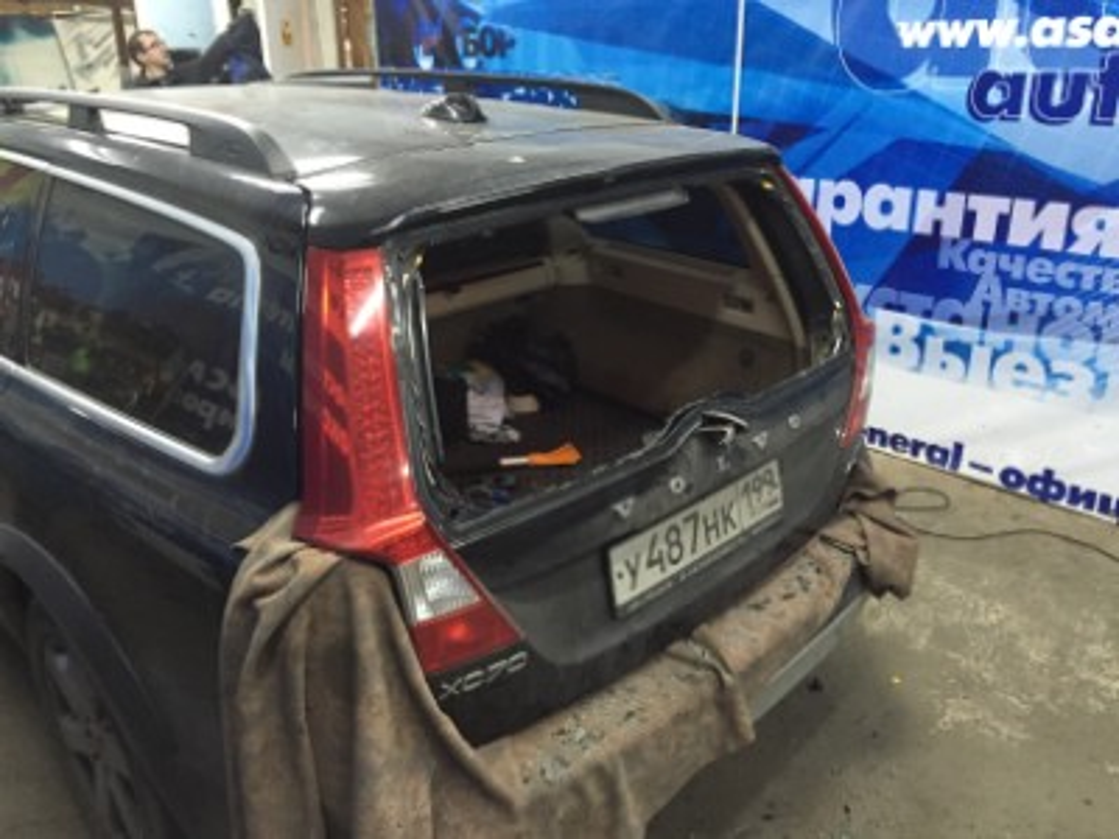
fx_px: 937
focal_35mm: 29
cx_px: 560
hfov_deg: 61.7
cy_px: 420
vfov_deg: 48.2
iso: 250
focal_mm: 4.15
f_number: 2.2
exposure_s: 1/25
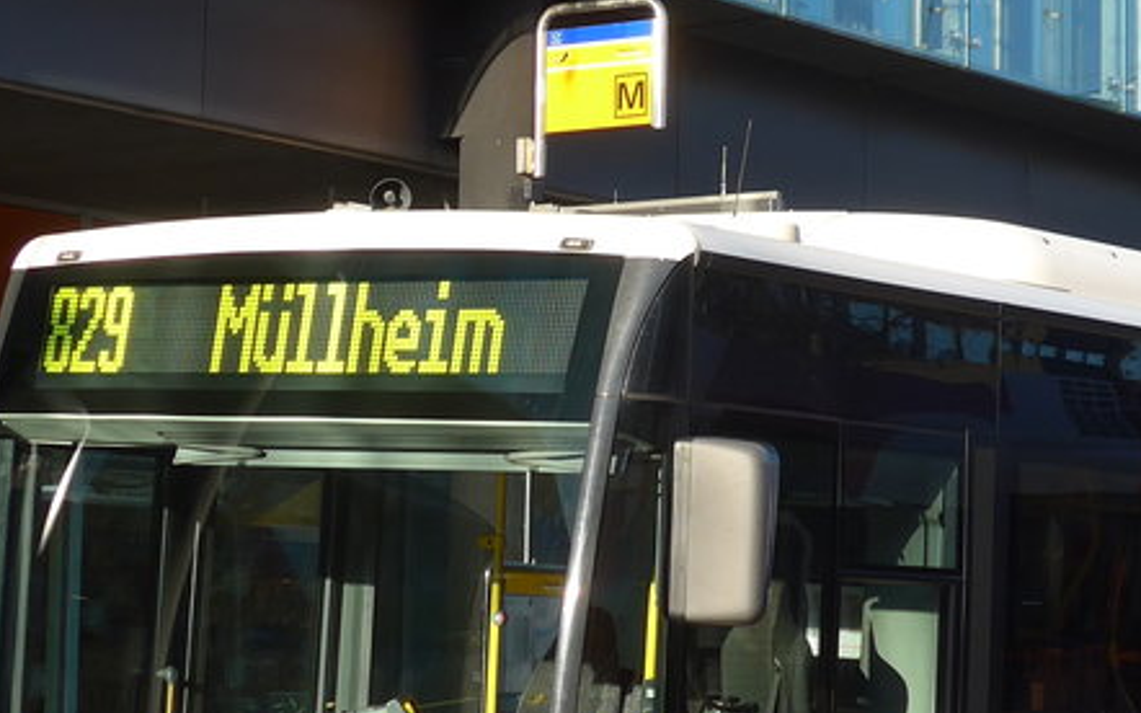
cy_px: 323
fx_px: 3668
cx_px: 857
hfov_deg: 17.6
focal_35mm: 118
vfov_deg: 11.1
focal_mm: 8.4
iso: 80
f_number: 2.8
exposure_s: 1/640
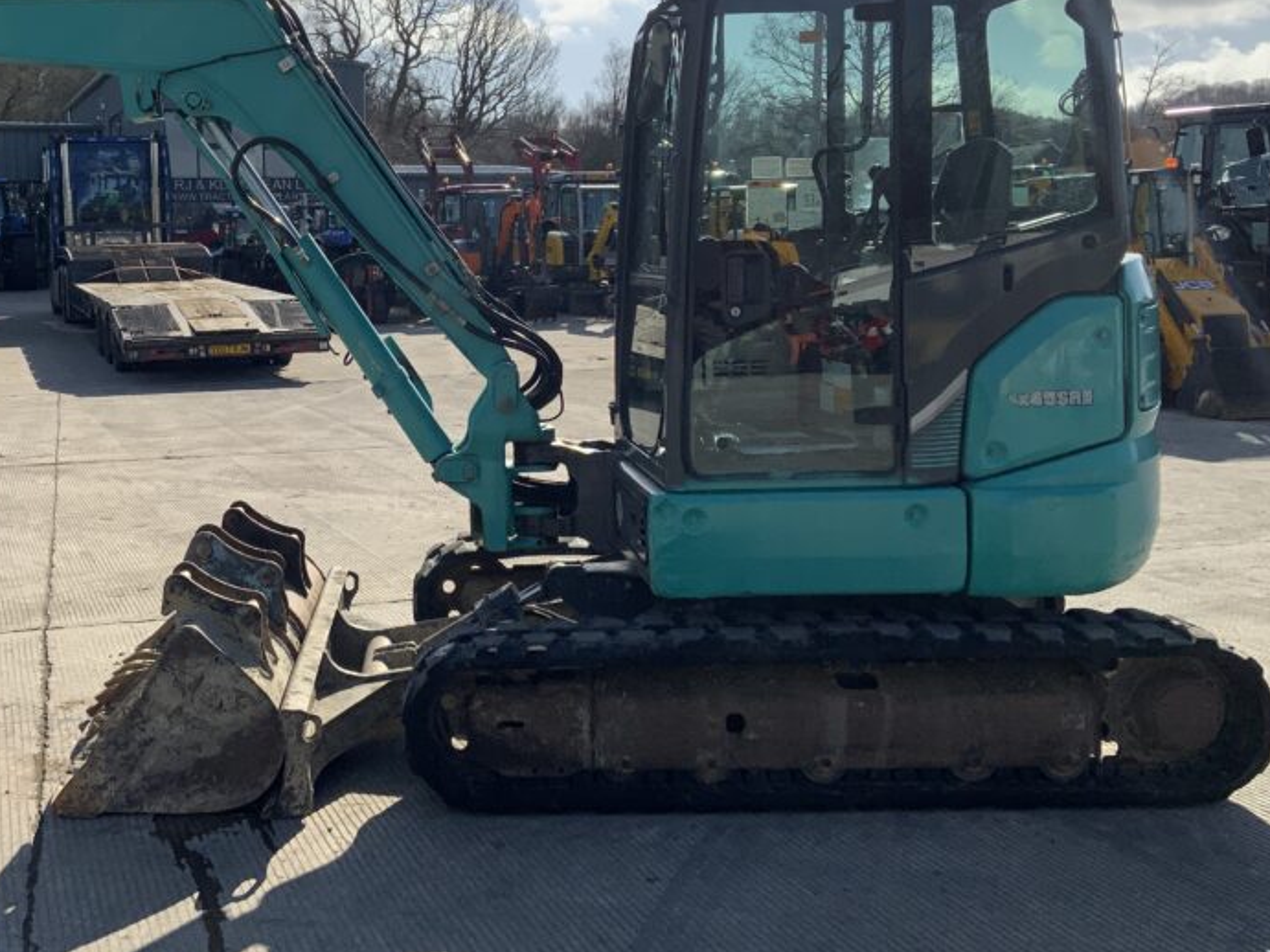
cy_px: 334
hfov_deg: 43.2
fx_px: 1577
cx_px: 417
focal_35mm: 43
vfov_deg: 33.4
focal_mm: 3
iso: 20
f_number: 1.8
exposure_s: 1/3322
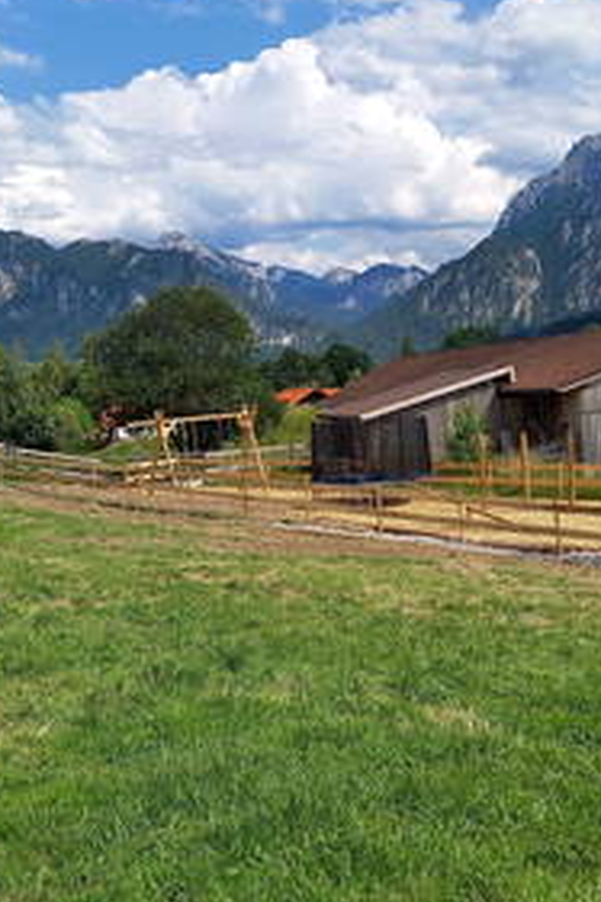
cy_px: 459
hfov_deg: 35.7
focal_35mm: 37
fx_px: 928
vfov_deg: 51.9
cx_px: 235
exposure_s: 1/996
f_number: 2
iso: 50
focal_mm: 4.6
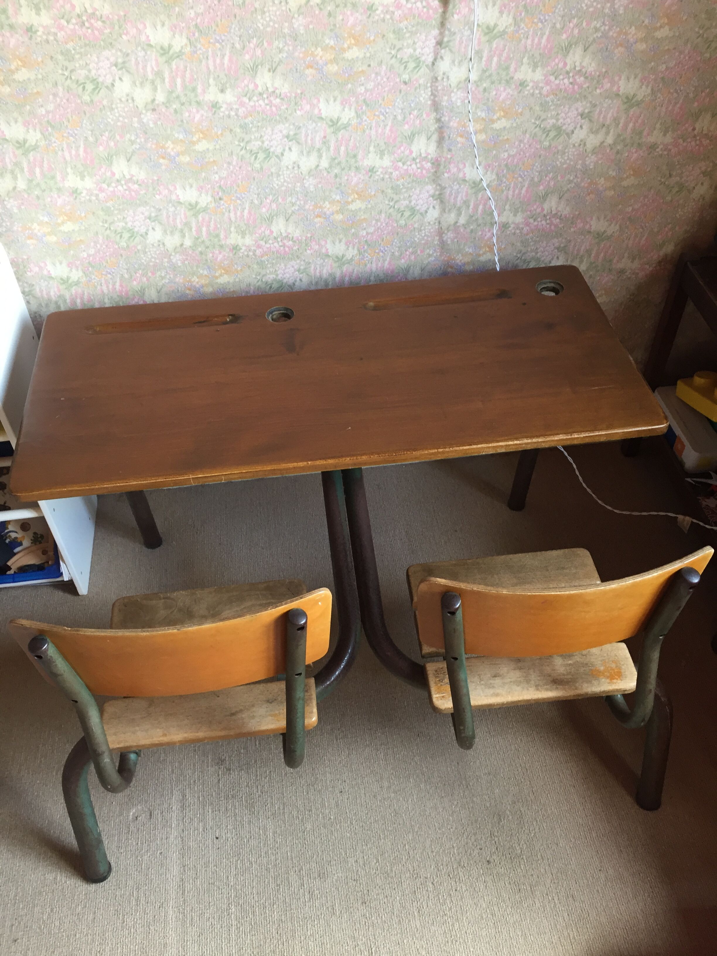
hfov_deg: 48.2
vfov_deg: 61.7
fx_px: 801
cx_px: 358
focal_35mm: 29
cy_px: 478
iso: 125
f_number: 2.2
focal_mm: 4.15
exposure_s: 1/33
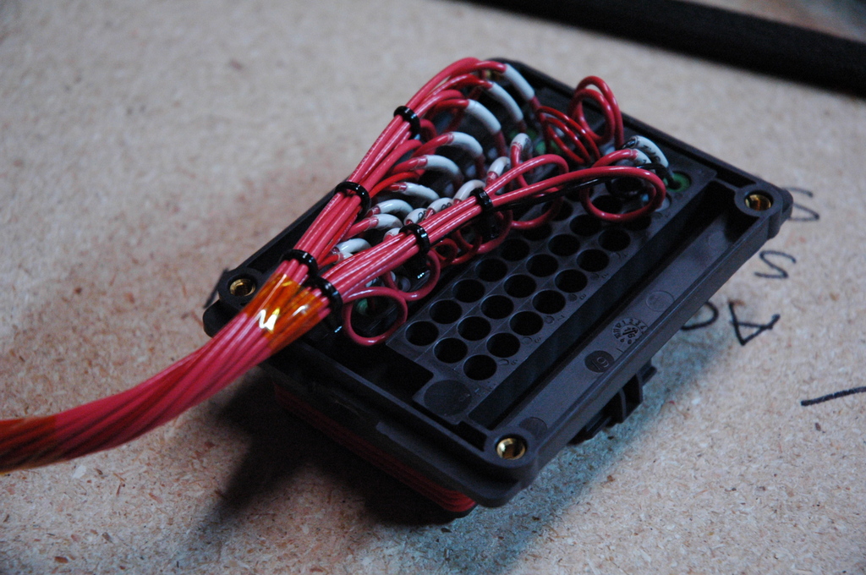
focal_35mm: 105
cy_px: 288
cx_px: 433
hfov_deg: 19.5
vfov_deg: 13.0
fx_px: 2523
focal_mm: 70
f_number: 5
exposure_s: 1/25
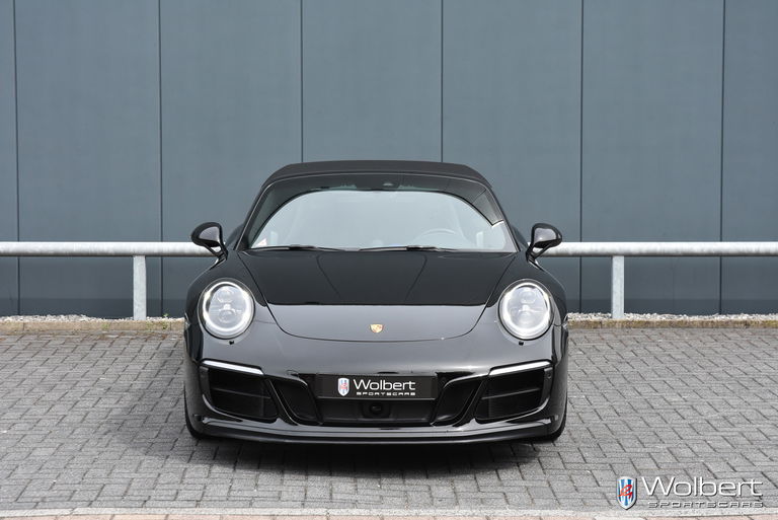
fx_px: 1816
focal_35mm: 84
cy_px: 260
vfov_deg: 16.3
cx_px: 389
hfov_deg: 24.2
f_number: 7.1
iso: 800
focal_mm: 56
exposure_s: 1/800
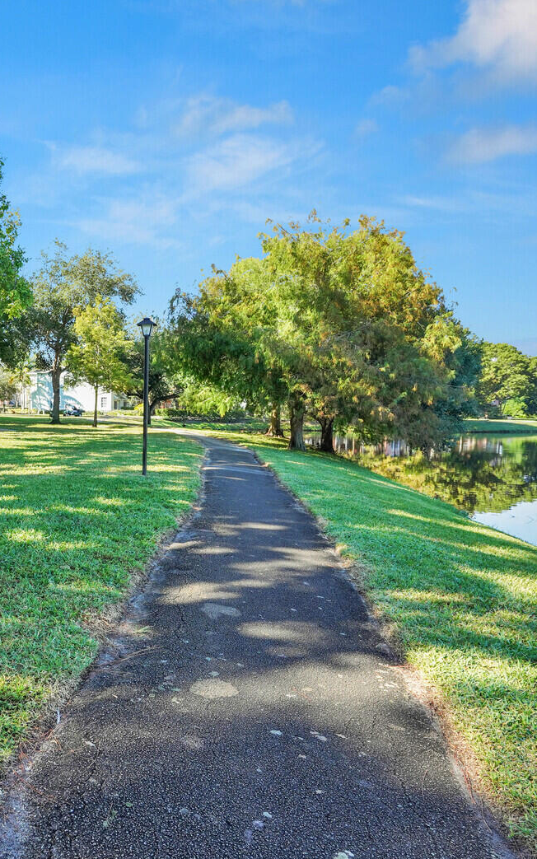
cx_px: 21
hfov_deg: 43.5
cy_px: 425
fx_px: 585
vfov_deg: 72.5
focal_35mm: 25
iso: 800
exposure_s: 1/320
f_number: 8
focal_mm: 16
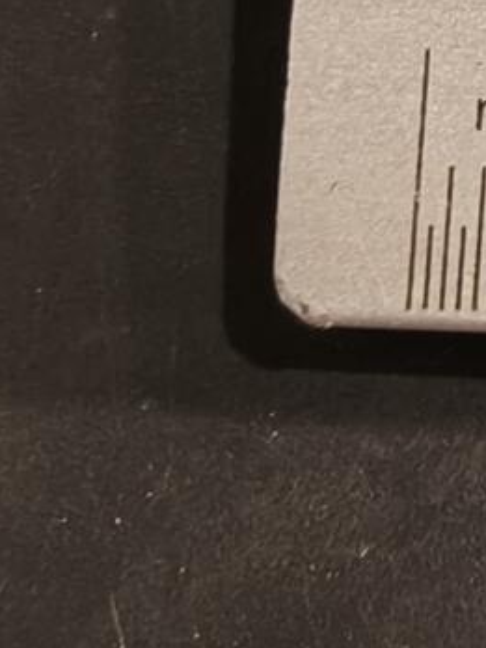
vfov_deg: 15.7
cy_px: -205
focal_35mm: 119
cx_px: 1149
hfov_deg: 10.7
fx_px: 2228
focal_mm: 2.32
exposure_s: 1/65.9
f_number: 2
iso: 160
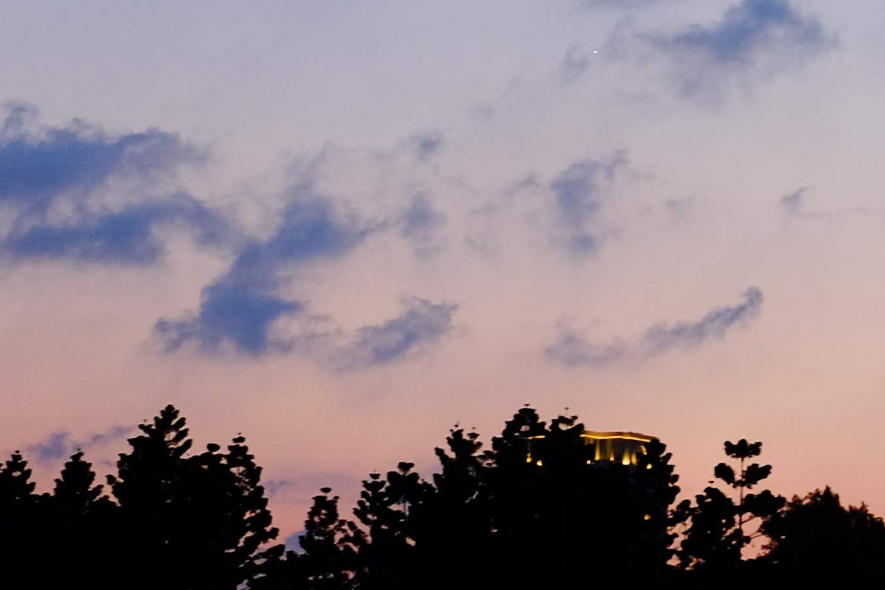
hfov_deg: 14.7
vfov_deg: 10.4
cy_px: 138
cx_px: 1209
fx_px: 3244
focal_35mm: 132
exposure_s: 1/30
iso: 1000
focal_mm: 25.4
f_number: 3.2
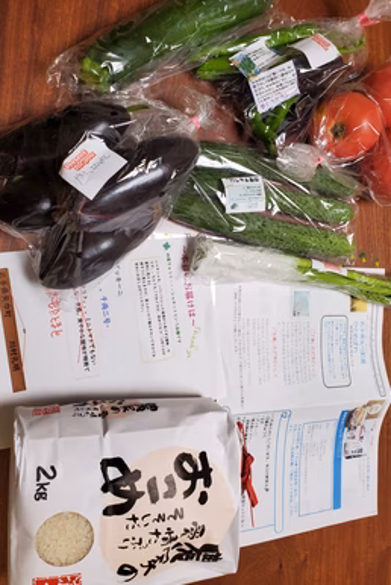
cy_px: 288
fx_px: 455
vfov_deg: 65.4
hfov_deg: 46.5
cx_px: 206
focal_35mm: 28
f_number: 2.4
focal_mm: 4.3
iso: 160
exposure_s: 1/100
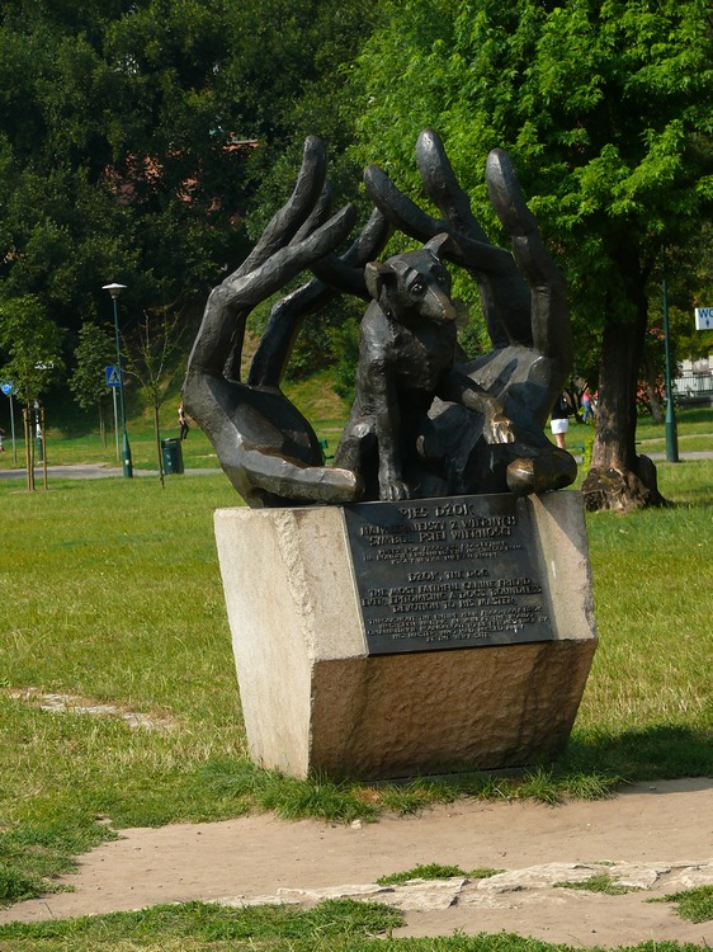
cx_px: 356
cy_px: 476
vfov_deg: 14.8
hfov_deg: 11.1
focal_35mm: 133
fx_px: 3655
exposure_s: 1/200
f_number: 4.5
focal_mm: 28.2
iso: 100
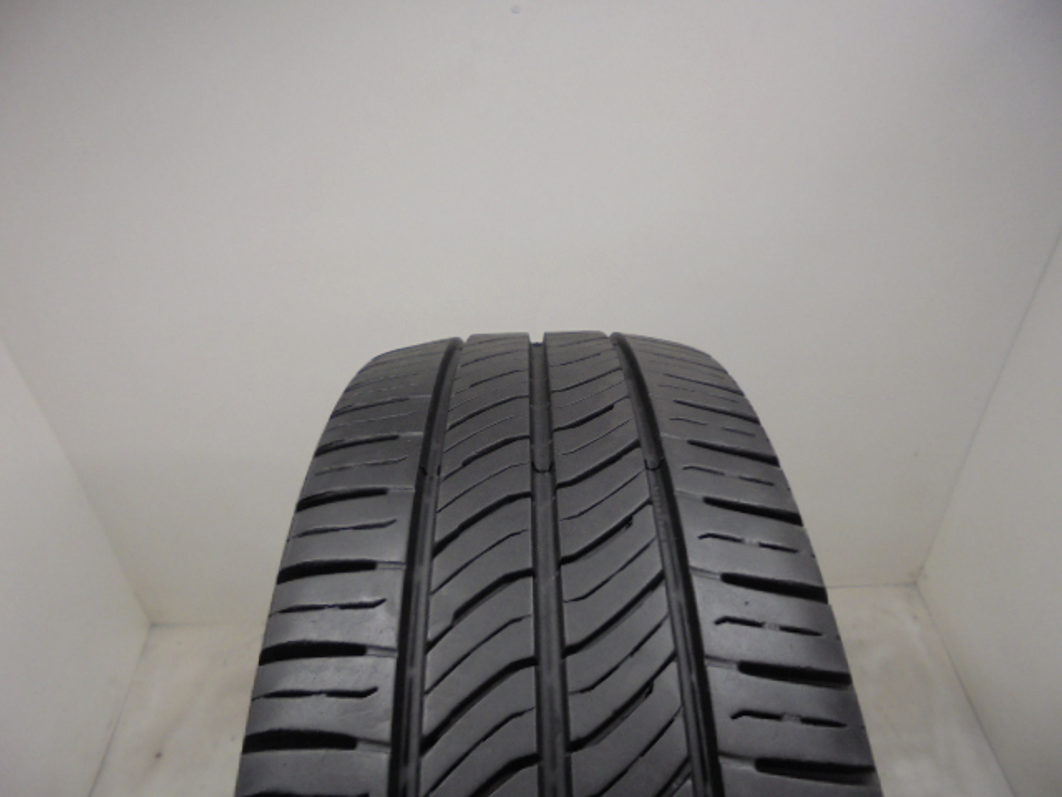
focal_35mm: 26
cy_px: 398
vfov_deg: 53.1
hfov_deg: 67.3
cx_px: 531
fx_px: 798
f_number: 3.5
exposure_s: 1/30
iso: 100
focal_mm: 4.6
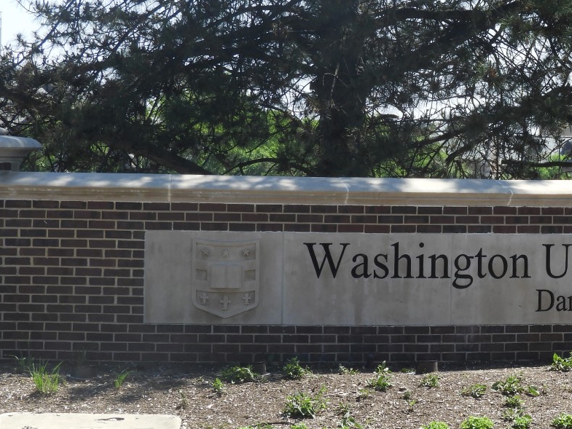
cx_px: 488
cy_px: 222
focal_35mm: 211
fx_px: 3487
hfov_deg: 9.3
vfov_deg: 7.0
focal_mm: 20.6
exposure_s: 1/320
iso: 100
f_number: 5
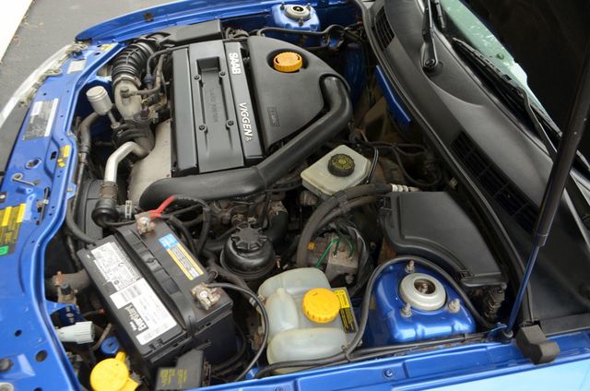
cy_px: 196
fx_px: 491
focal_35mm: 30
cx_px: 295
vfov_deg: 43.4
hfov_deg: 62.0
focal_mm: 20
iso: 280
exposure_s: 1/125
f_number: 5.6
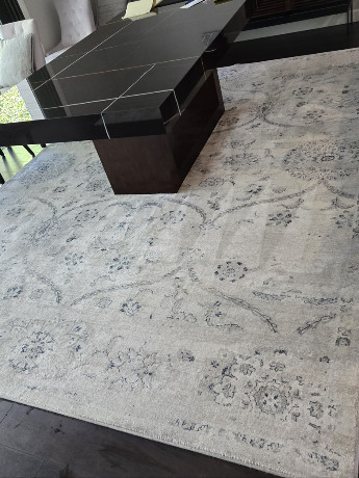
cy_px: 239
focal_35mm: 52
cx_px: 180
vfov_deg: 36.8
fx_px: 719
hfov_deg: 28.0
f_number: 2.4
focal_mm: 6
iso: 16
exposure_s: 1/1089
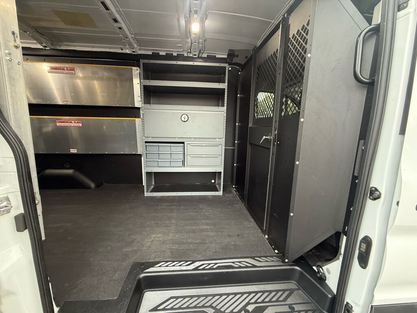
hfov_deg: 102.1
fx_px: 169
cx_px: 208
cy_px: 156
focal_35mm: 14
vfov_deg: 85.7
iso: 320
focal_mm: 2.22
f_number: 2.2
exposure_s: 1/74
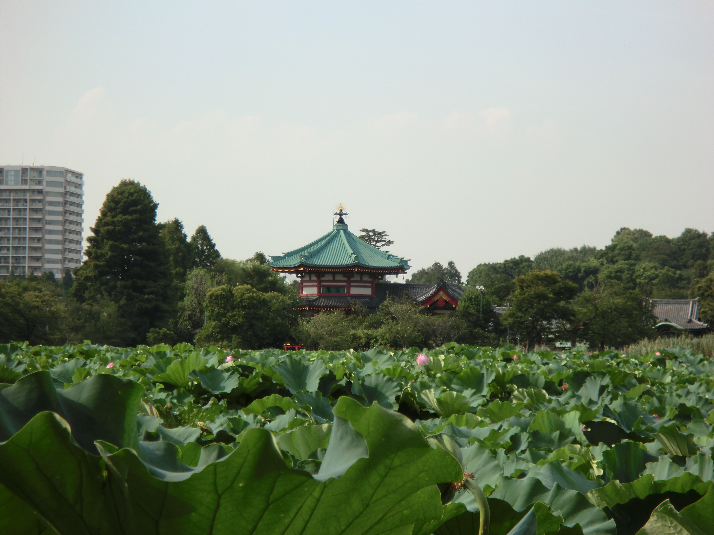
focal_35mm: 108
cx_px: 357
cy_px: 268
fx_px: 2228
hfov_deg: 18.2
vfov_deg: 13.7
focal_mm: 19.6
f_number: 5.9
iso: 50
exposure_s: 1/200
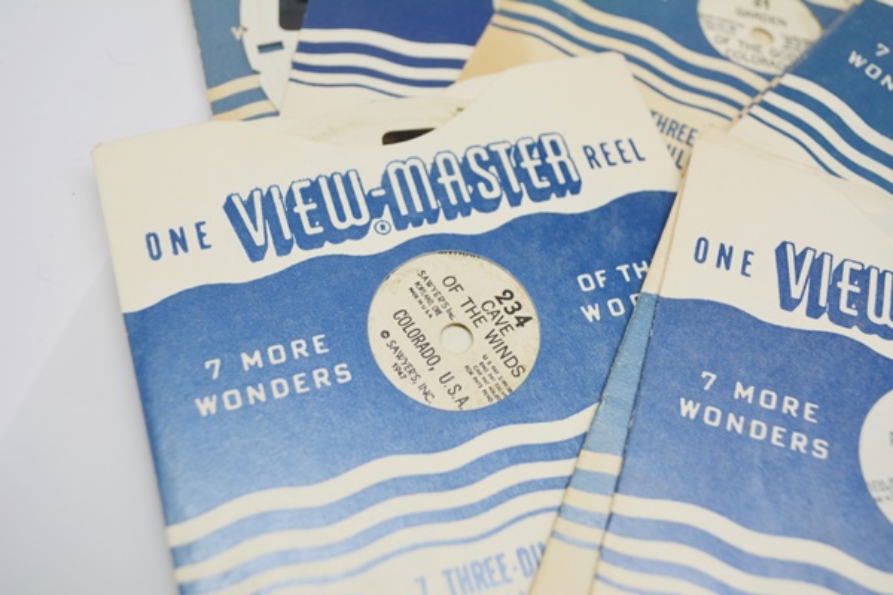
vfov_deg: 31.9
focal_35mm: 42
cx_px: 446
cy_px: 298
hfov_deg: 46.4
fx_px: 1042
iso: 400
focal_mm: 28
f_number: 5
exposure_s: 1/100
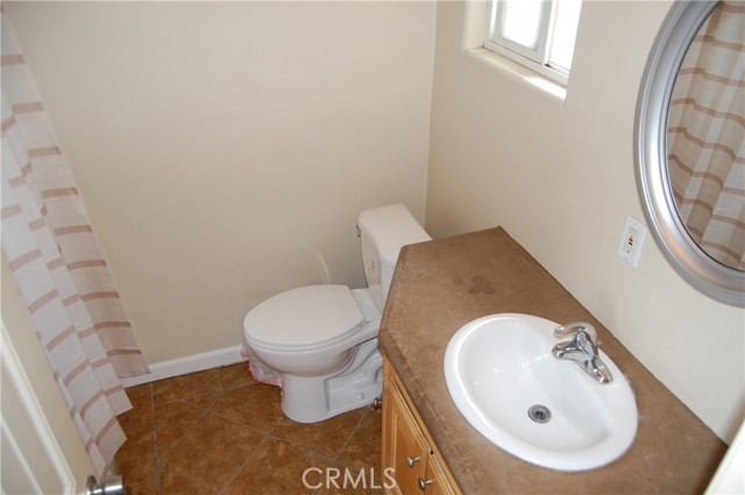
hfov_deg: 67.4
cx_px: 372
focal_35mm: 27
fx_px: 558
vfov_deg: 47.8
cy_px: 248
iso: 400
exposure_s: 1/60
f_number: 3.5
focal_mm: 18
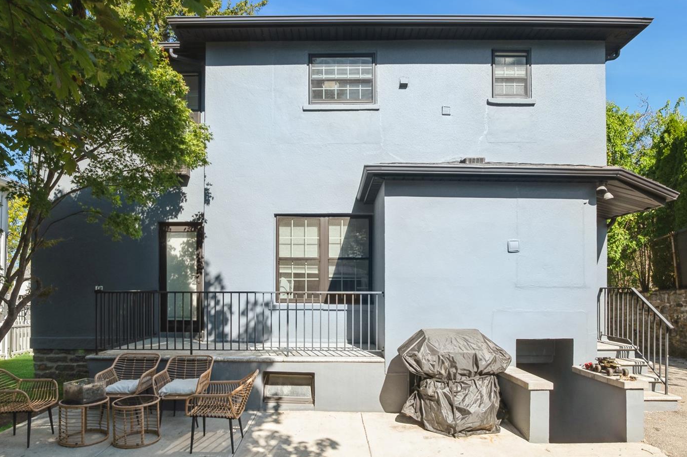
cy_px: 263
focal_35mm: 21
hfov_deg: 81.2
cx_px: 328
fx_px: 400
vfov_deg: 59.1
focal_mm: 14
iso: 200
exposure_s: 1/320
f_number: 10
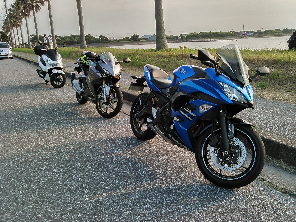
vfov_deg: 45.4
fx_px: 265
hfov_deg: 58.4
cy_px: 112
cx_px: 149
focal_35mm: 31
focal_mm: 4
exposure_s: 1/192
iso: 100
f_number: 2.4
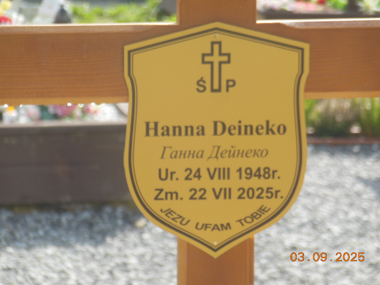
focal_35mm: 250
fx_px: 2744
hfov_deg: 7.9
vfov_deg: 5.9
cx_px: 190
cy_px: 142
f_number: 5.8
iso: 125
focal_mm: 45
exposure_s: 1/250
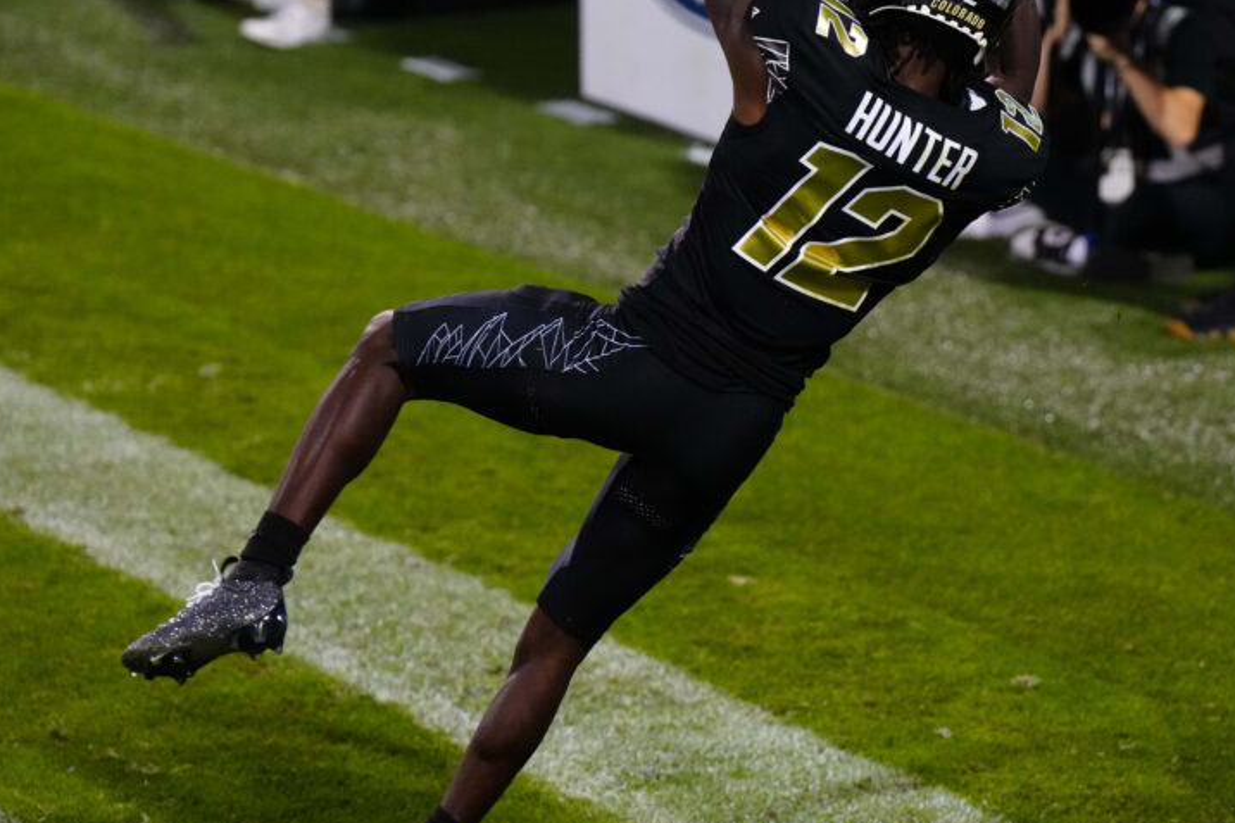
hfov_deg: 8.9
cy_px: 280
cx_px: 816
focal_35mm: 230
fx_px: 7888
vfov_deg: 6.0
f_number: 2.8
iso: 5000
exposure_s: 1/2500
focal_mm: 135
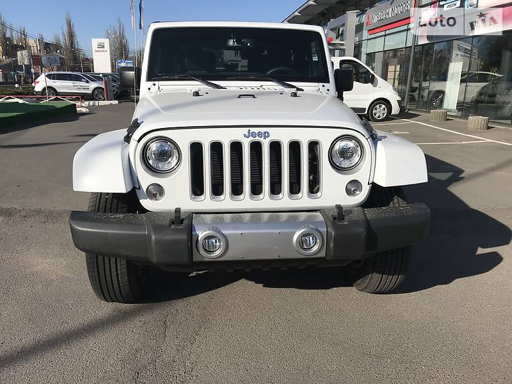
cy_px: 192
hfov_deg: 63.4
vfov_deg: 49.7
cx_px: 256
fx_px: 414
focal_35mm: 28
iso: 20
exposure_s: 1/4000
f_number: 1.8
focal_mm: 4
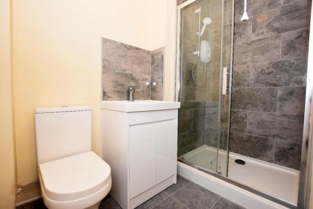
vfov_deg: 77.3
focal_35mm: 15
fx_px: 130
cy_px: 104
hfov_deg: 100.4
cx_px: 156
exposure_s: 1/125
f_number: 4
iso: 900
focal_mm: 10
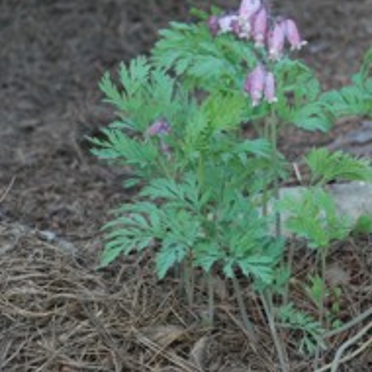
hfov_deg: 12.9
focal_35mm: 135
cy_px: 156
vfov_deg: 12.9
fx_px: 1641
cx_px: 281
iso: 1600
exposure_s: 1/200
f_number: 5
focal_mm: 52
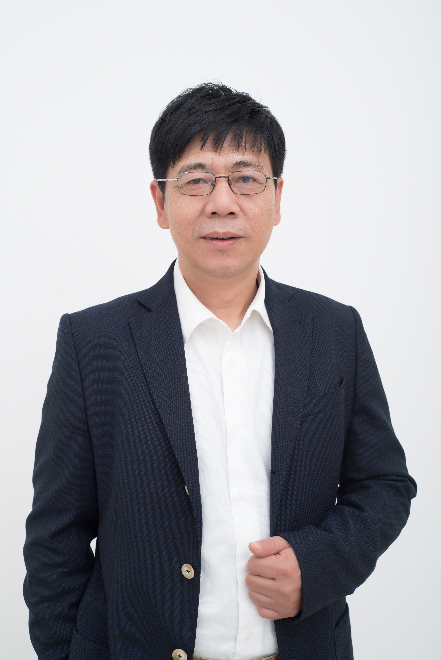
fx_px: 918
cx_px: 220
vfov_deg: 39.6
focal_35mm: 50
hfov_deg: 27.0
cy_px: 330
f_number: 7.1
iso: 100
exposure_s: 1/125
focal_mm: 50
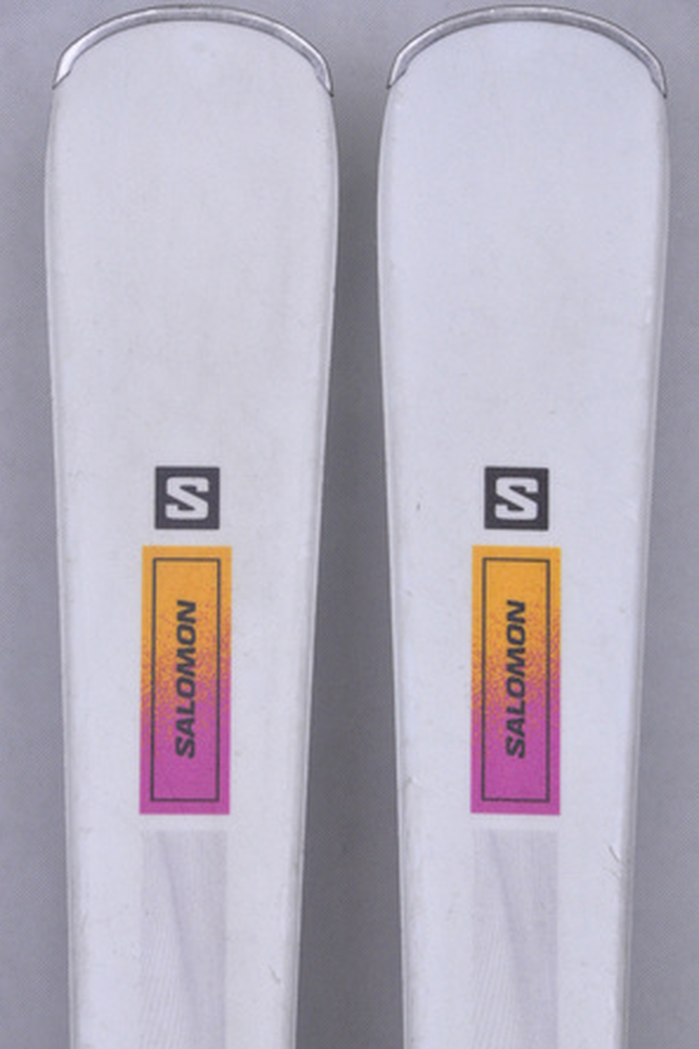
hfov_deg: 8.6
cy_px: 527
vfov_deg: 12.9
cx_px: 348
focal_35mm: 160
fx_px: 4645
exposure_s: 1/125
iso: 3200
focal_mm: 105
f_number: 9.5
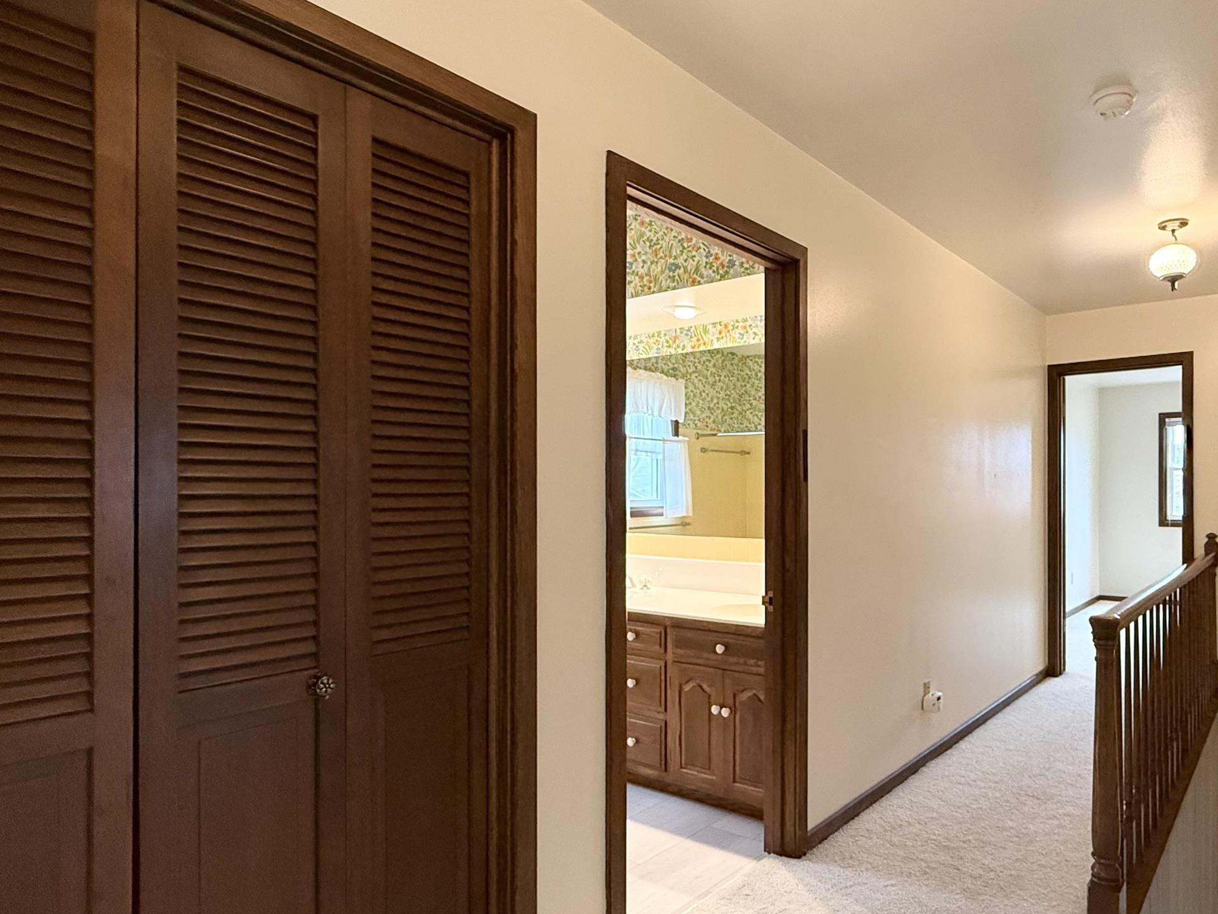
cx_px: 833
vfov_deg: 61.0
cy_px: 494
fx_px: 774
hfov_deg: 73.5
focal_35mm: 22
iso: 400
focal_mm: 2.22
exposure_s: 1/60
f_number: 2.2
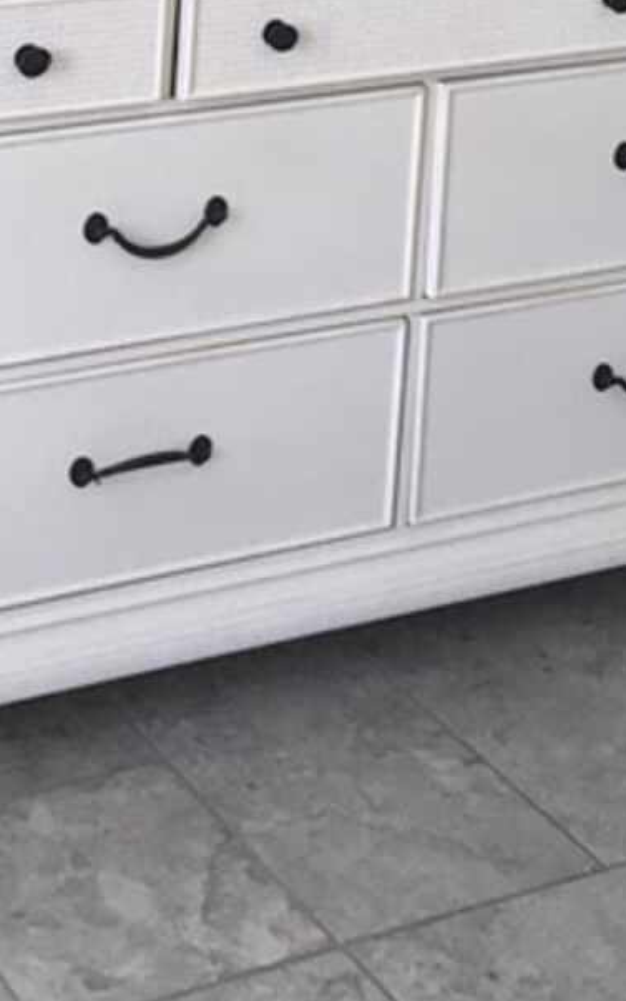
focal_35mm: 87
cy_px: -370
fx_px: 2374
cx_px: -121
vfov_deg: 21.1
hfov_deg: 14.5
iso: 25
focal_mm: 4.15
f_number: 2.2
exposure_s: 1/40
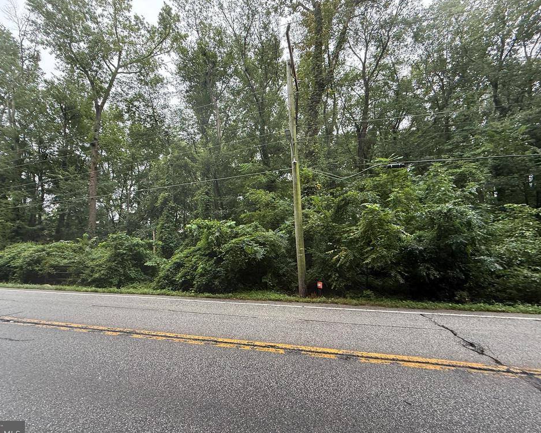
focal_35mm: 15
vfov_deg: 84.0
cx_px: 249
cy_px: 222
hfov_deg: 96.6
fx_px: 240
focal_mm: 2.22
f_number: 2.2
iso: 125
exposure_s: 1/99
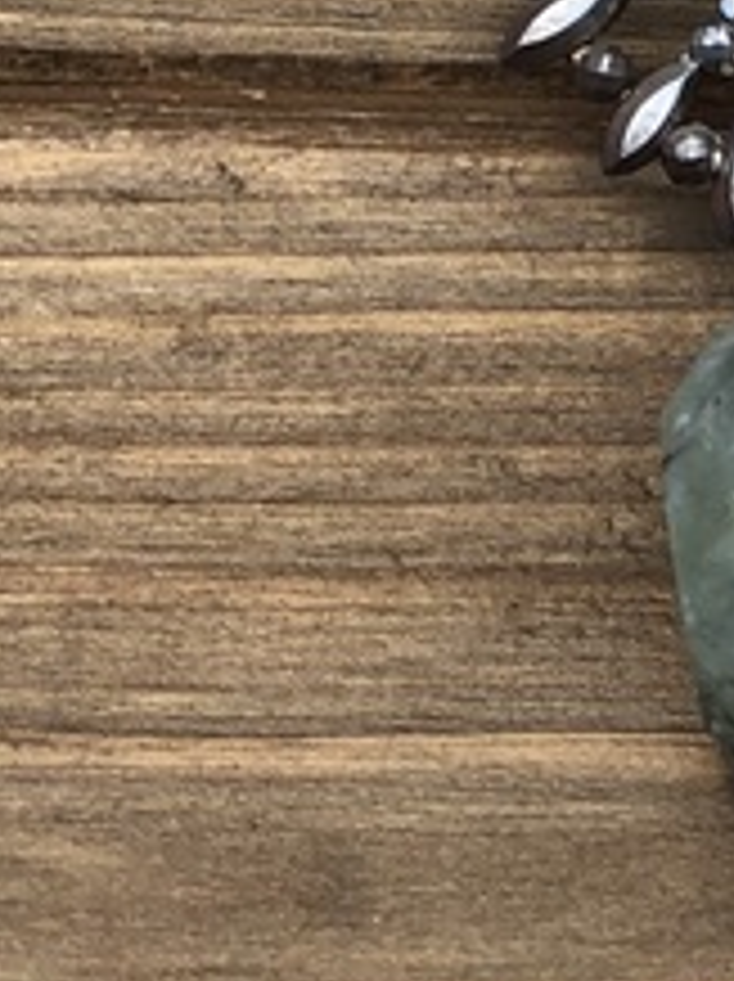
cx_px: 784
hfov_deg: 5.5
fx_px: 7592
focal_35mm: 268
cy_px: -990
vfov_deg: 7.1
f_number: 2.8
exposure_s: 1/190
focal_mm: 6.6
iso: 20
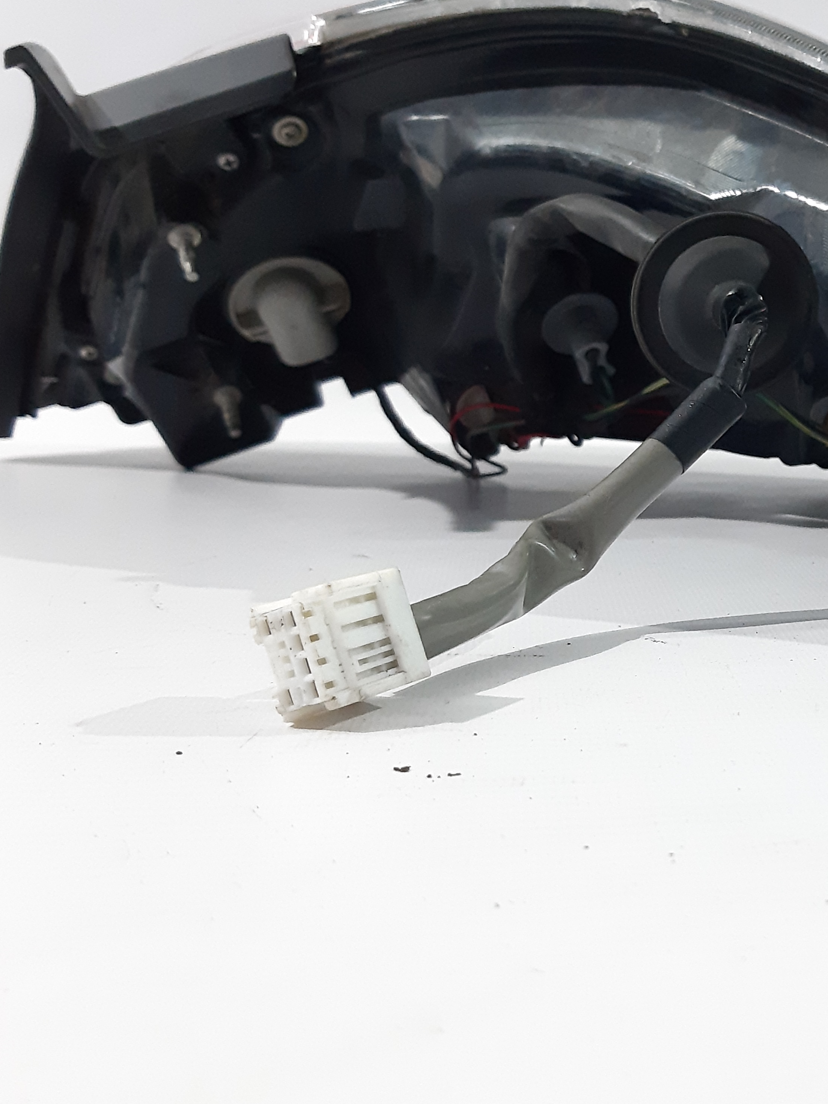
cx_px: 765
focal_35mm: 52
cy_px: 555
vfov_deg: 36.8
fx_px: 1658
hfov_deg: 26.9
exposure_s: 1/50
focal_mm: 3.93
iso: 320
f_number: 1.7
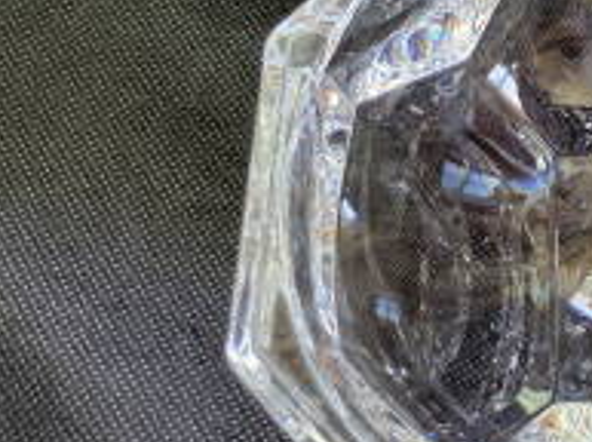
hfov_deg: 22.2
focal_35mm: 81
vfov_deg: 17.6
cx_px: 721
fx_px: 1383
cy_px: -31
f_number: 1.8
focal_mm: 5.4
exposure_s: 1/60
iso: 250
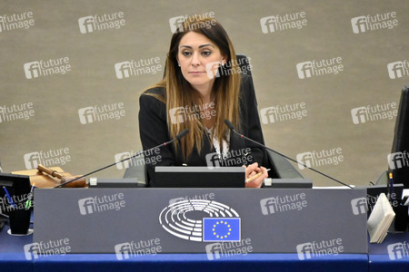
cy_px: 136
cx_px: 204
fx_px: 5680
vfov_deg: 2.7
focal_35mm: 500
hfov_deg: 4.1
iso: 6400
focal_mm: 500
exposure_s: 1/400
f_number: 6.3
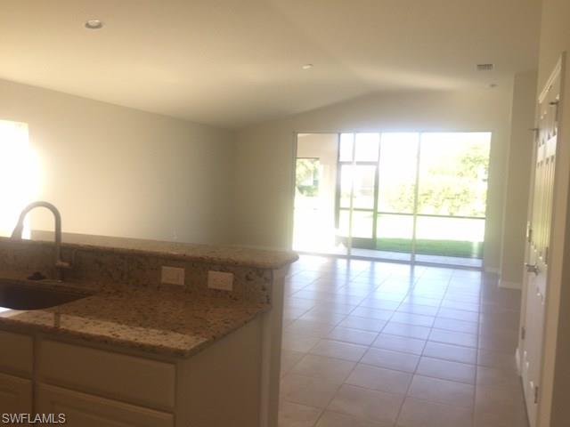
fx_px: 478
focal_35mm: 29
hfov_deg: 61.7
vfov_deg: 48.2
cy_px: 214
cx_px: 285
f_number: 2.2
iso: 40
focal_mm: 4.15
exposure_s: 1/60
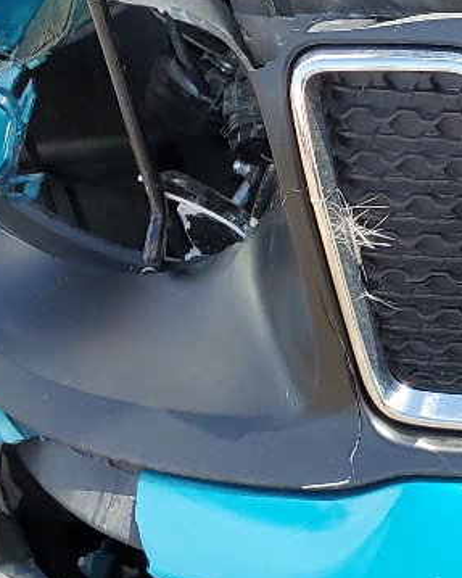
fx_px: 1932
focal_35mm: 113
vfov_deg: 16.8
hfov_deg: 11.3
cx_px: 1111
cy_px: 84
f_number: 1.5
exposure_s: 1/909
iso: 50
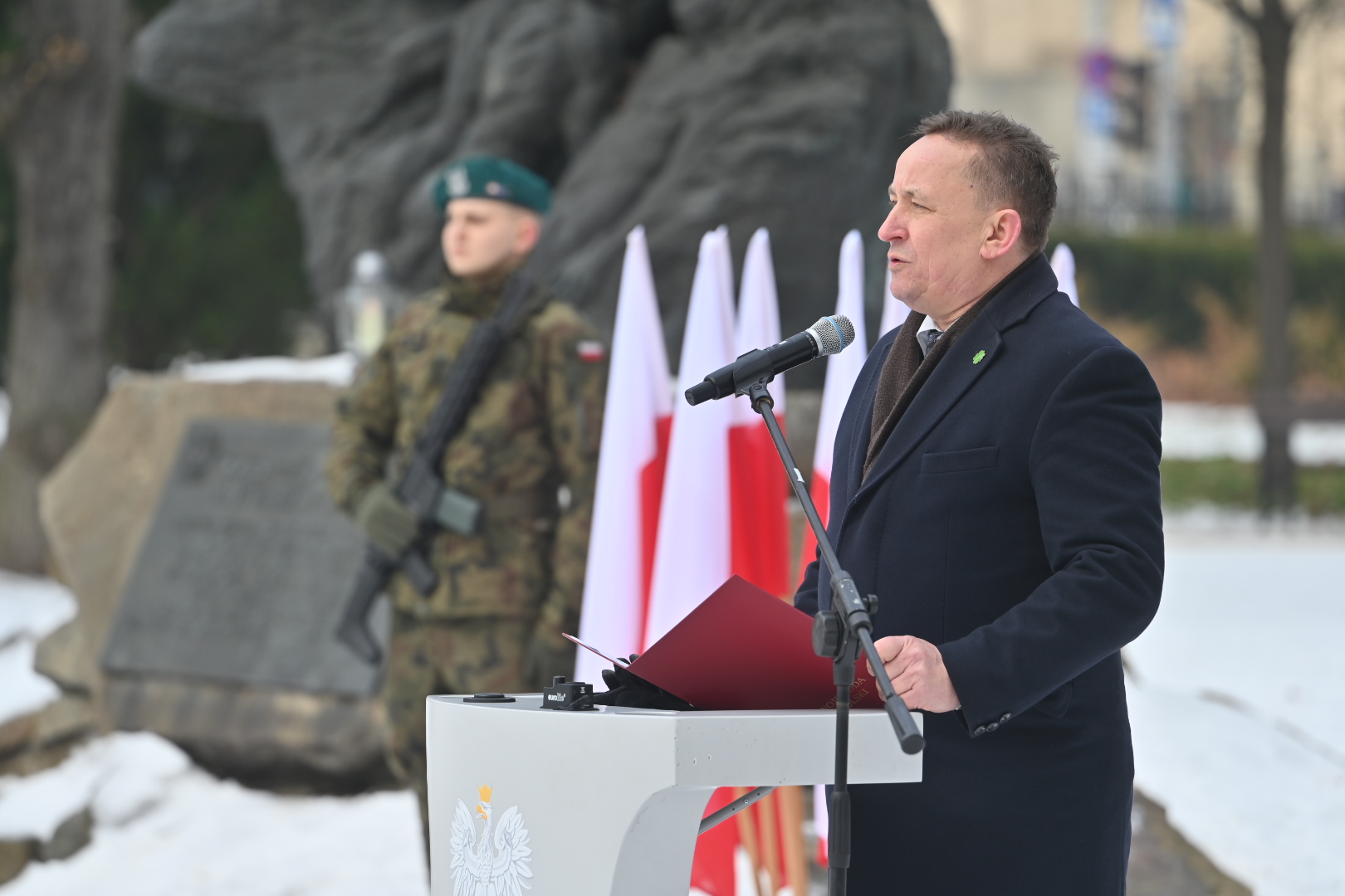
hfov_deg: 11.4
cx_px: 672
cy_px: 448
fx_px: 6724
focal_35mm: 180
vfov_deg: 7.6
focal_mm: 180
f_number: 4
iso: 100
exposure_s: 1/400
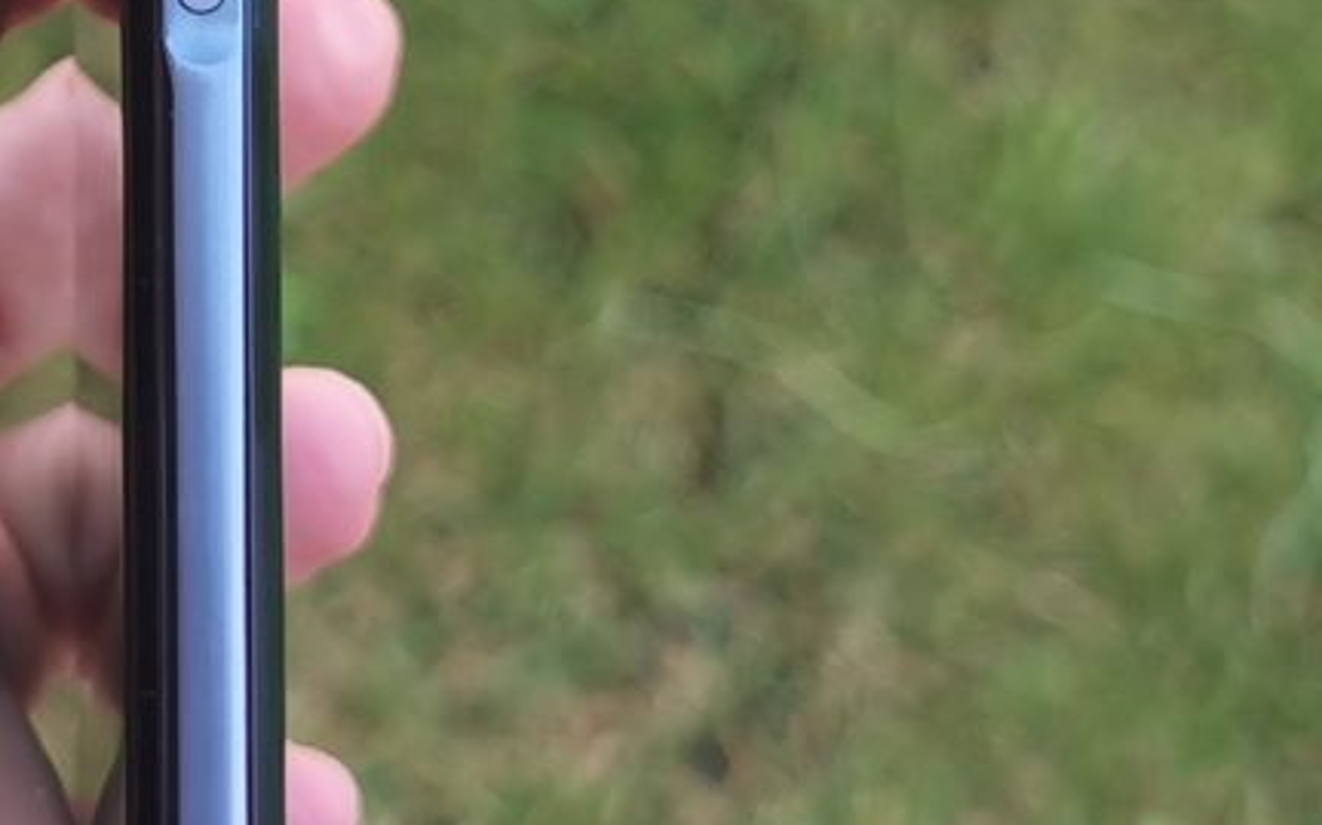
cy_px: -113
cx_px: -28
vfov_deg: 10.7
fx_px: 4358
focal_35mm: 121
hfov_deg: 16.8
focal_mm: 5.56
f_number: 1.6
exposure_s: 1/203
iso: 50
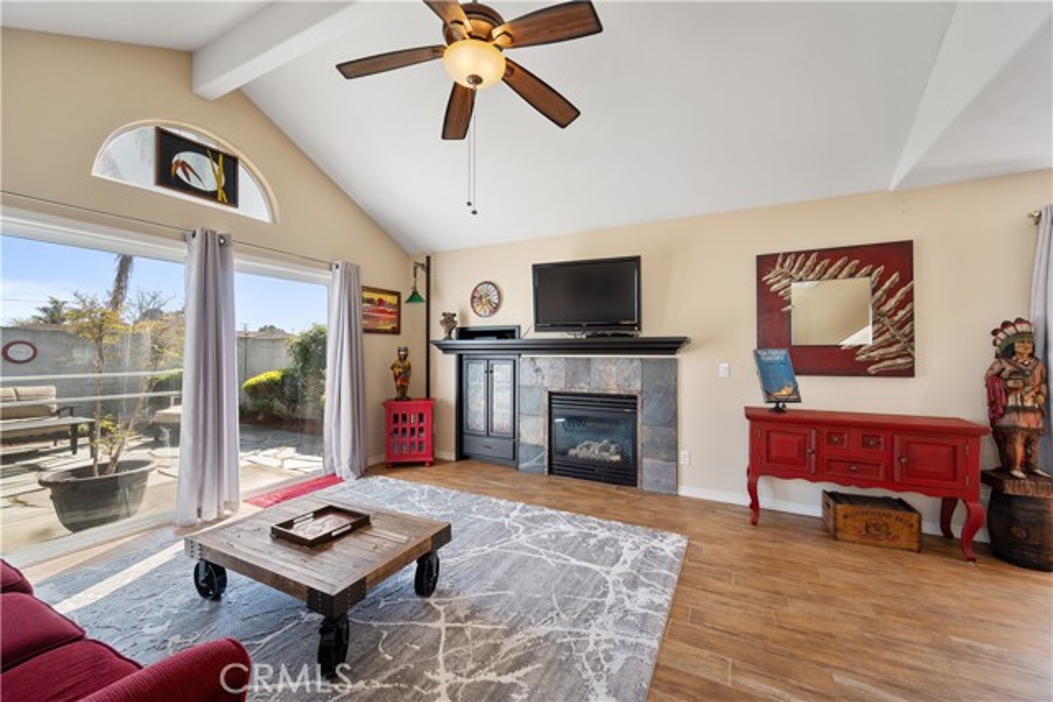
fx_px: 410
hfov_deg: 104.2
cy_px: 351
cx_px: 526
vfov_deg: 81.2
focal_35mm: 14
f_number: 8
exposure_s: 1/8
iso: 100
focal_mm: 14
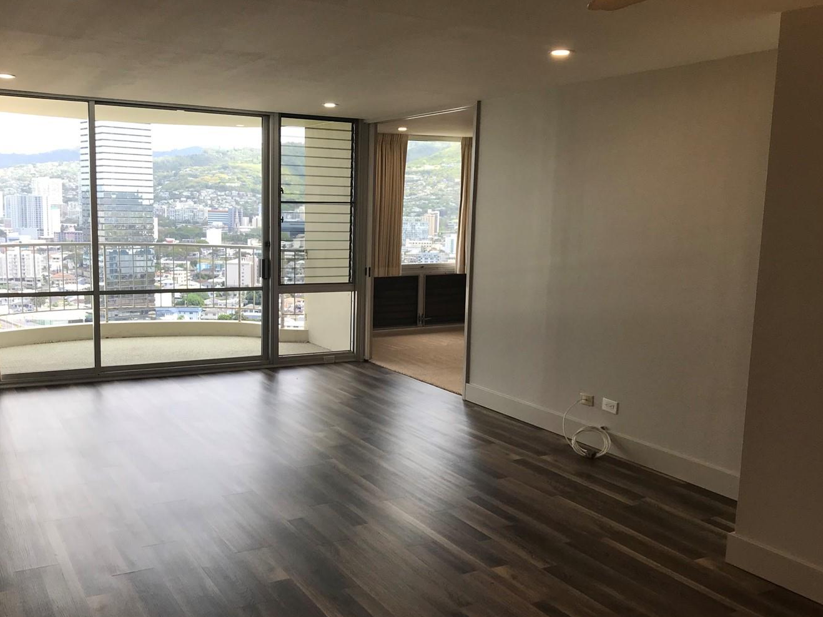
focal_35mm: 34
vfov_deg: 41.8
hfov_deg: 53.7
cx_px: 348
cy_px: 330
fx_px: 808
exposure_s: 1/150
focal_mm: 3.99
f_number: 1.8
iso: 20
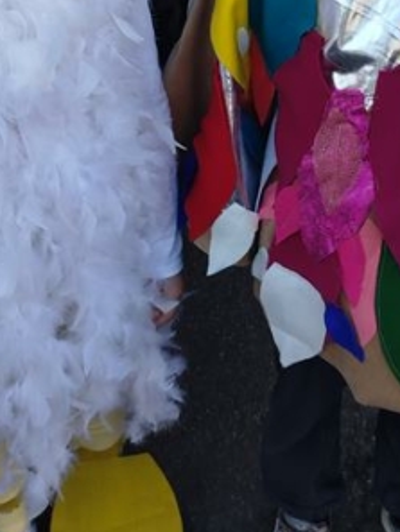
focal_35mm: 57
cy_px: 114
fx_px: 878
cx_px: 213
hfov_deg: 25.7
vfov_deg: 32.9
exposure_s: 1/163
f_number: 1.7
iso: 50
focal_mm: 5.31
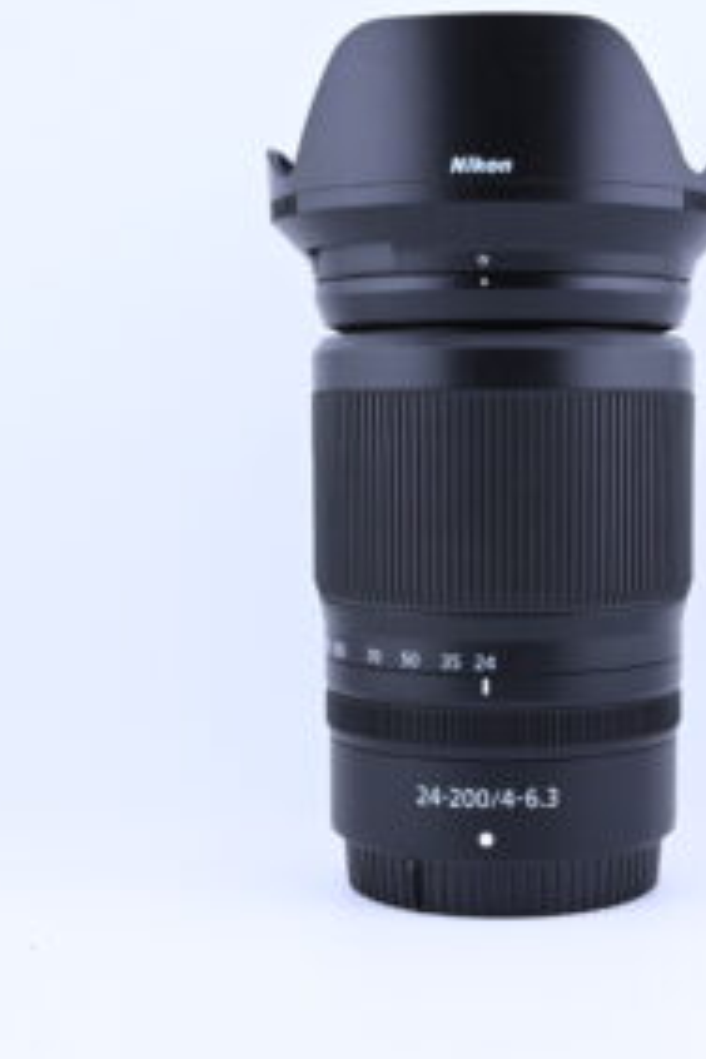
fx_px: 1883
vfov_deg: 31.4
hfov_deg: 21.1
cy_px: 528
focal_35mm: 64
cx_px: 507
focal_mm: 28
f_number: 11
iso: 640
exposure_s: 1/125
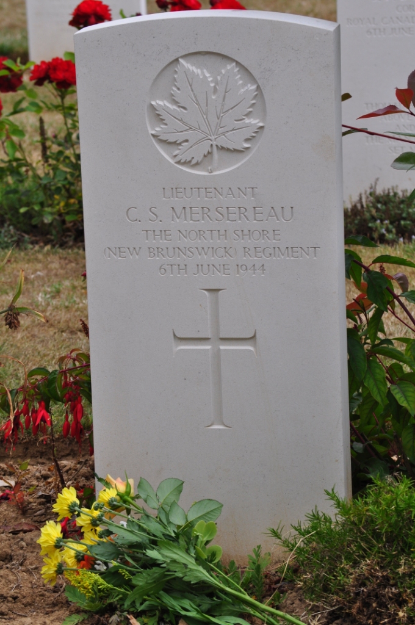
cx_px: 208
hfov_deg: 8.3
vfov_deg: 12.5
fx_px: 2861
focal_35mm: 165
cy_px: 312
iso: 400
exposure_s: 1/200
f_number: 10
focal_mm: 110
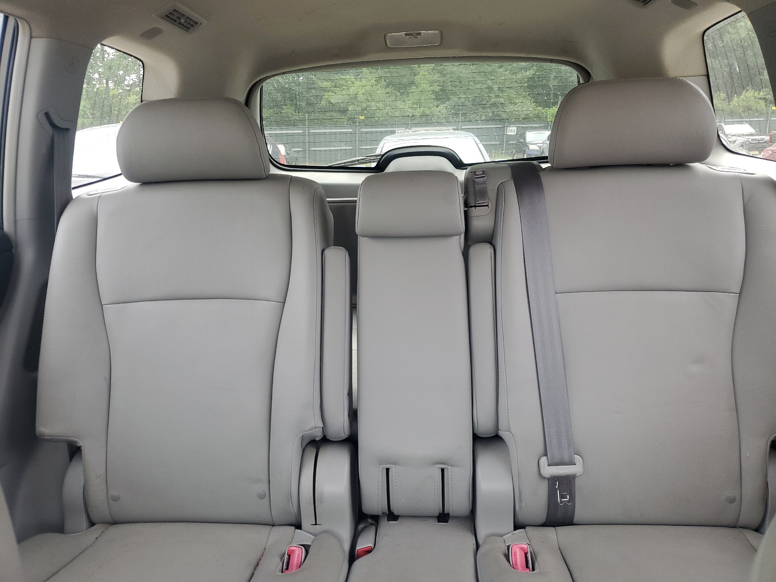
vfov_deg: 53.1
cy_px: 291
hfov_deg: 67.3
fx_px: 583
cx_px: 388
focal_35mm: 26
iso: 79
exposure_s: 1/120
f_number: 1.5
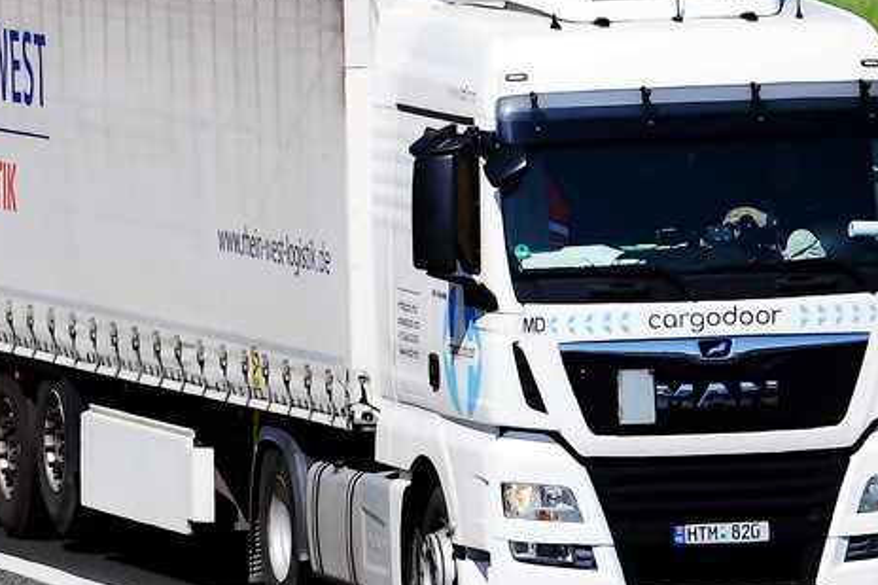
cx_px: 307
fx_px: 18894
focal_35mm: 775
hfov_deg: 2.7
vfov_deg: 1.8
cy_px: 216
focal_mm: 300
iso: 200
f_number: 8
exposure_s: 1/1000
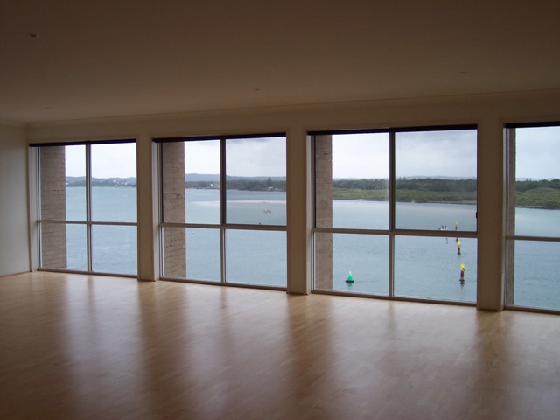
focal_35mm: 38
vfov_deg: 37.7
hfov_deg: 49.0
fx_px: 615
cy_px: 210
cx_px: 280
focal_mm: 8
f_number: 2.8
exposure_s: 1/500
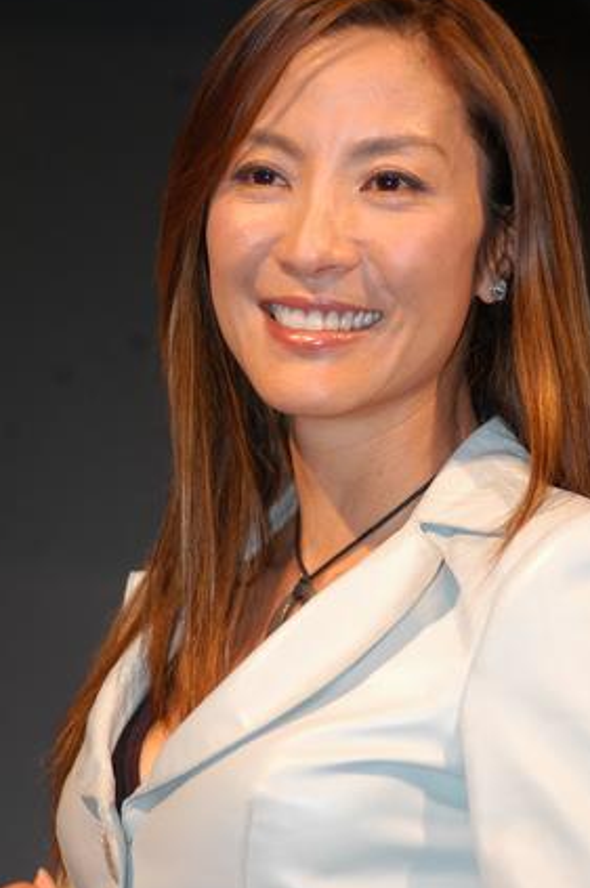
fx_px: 5904
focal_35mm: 240
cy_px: 460
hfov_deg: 5.7
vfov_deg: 8.6
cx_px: 315
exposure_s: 1/180
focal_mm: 135
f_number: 2.8
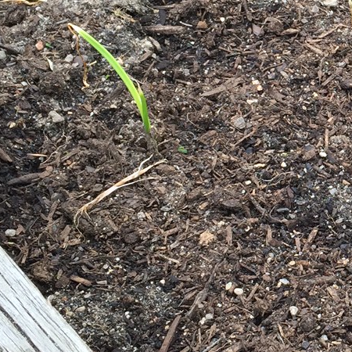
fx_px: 1070
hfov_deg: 17.6
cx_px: 447
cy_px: 128
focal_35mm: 93
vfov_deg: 18.6
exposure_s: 1/264
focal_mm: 4.15
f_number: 2.2
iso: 32
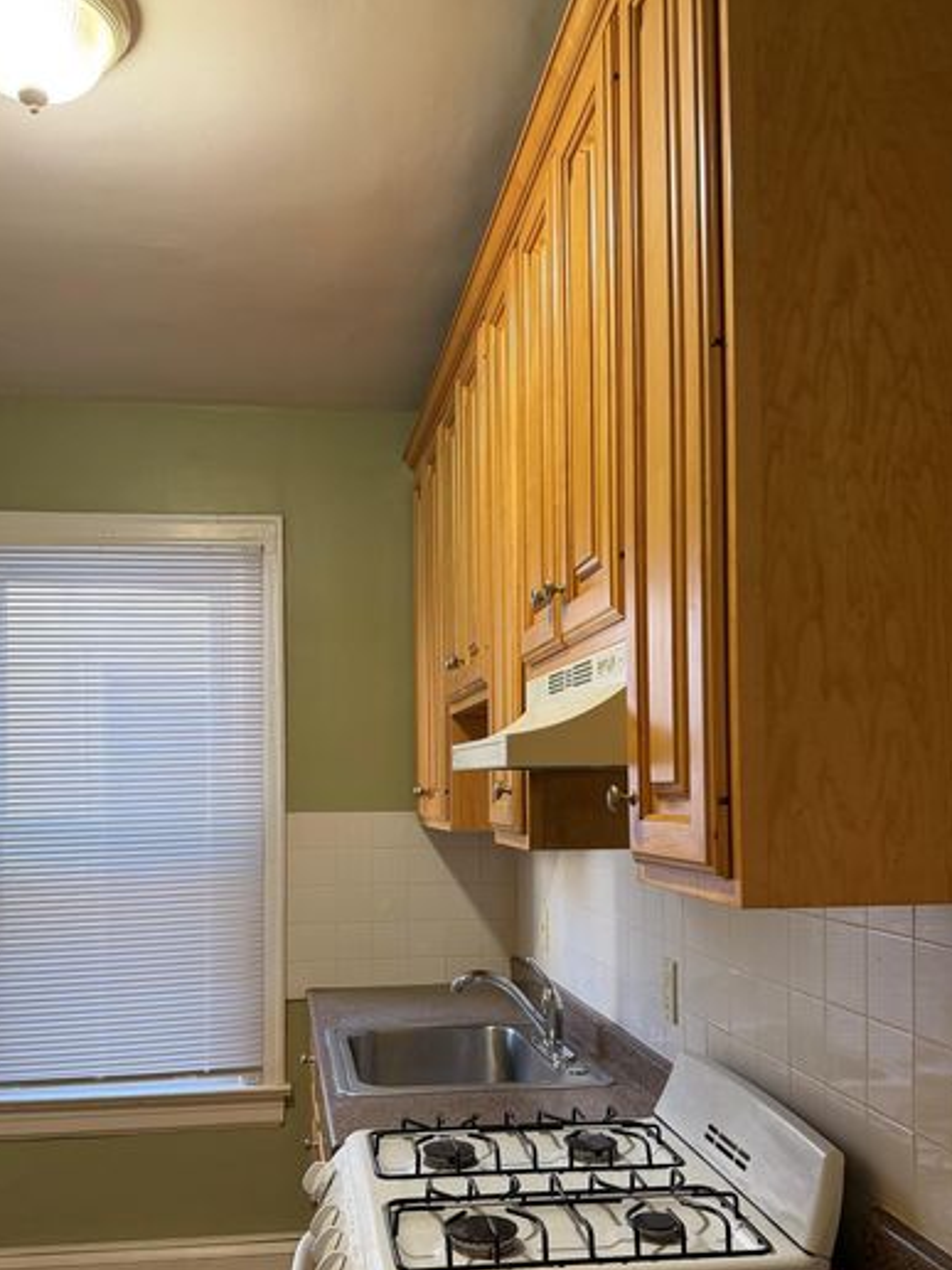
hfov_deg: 45.4
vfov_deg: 57.8
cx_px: 438
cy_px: 774
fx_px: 1137
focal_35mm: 31
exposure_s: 1/60
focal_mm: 6.76
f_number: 1.78
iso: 200
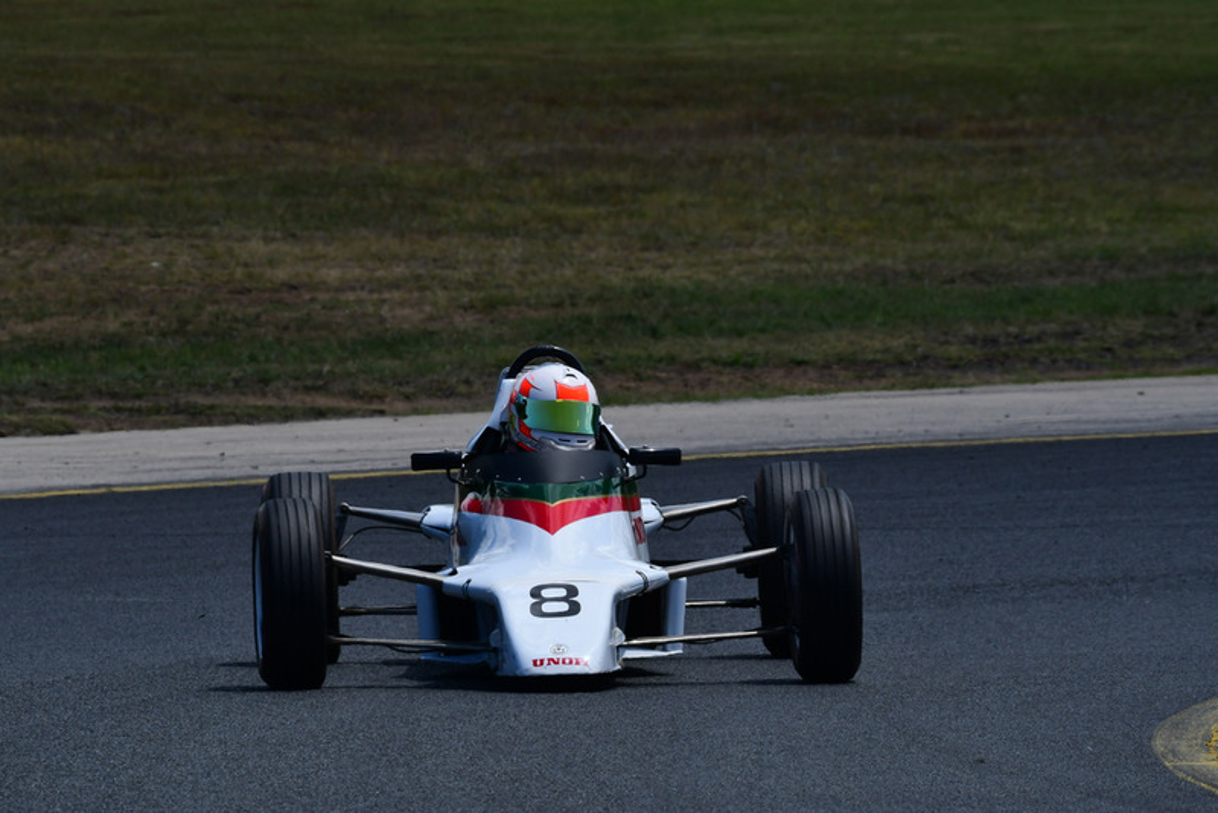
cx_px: 609
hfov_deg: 3.4
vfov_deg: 2.2
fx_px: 20814
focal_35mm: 615
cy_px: 406
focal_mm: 410
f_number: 11
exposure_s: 1/640
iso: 320
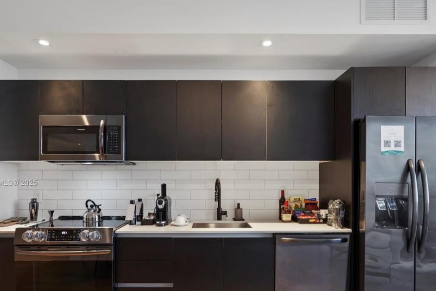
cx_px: 206
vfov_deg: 56.5
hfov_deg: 78.5
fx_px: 266
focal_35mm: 22
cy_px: 183
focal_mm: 17
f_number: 8
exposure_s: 1/2.5
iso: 400
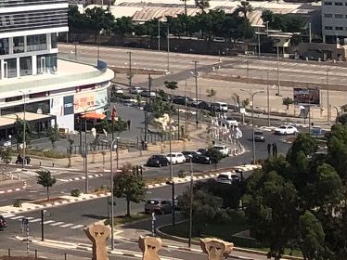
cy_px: -137
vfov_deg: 9.5
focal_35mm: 151
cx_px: -580
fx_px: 1513
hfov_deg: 10.5
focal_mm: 4
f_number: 1.8
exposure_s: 1/3003
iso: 25
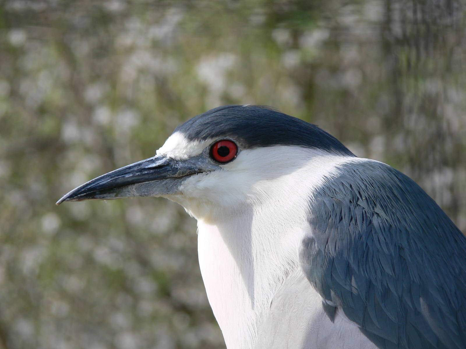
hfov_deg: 5.7
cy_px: 174
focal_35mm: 345
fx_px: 4644
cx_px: 233
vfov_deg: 4.3
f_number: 5.6
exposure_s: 1/160
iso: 80
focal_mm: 72.9
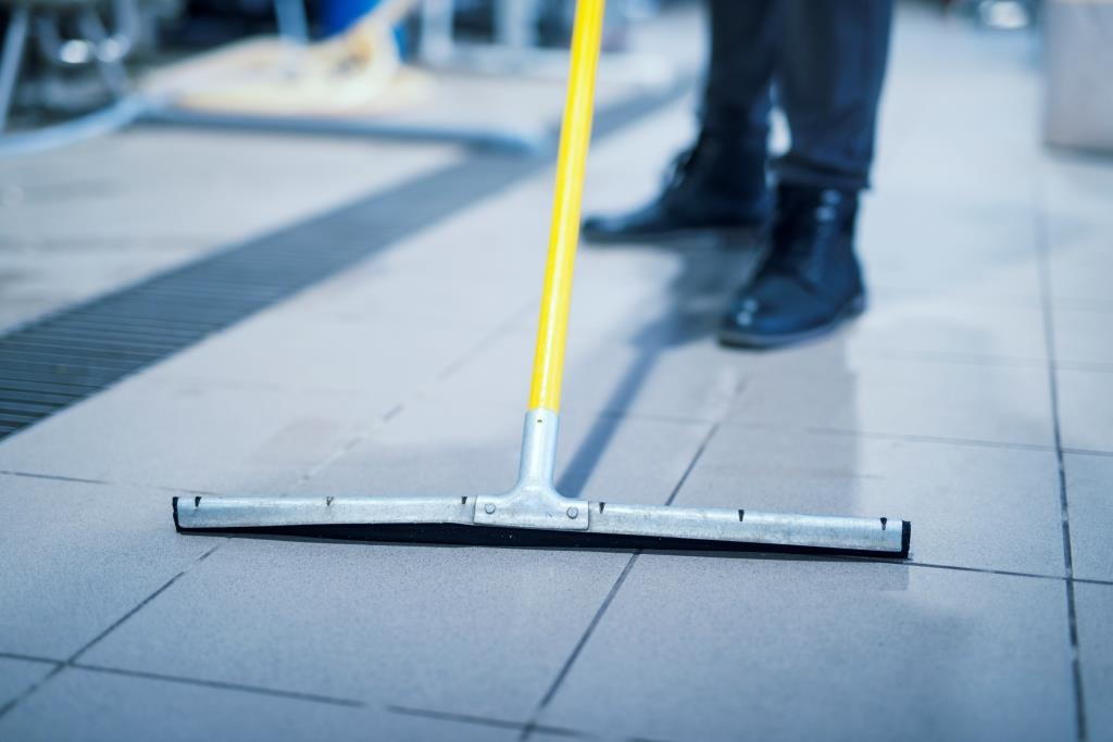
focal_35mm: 50
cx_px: 556
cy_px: 371
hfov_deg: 39.6
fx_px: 1546
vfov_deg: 27.0
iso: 500
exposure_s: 1/200
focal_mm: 50
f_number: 1.8
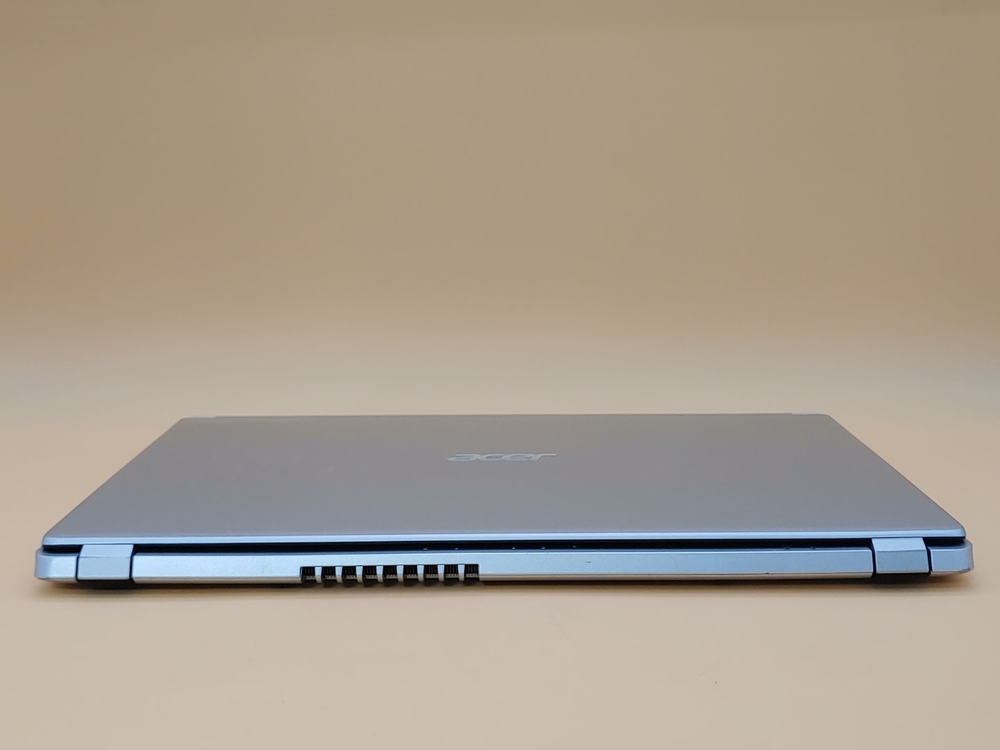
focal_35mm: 44
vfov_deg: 32.9
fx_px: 1271
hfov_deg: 42.9
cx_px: 500
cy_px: 375
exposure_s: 1/100
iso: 50
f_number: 1.8
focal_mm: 4.36
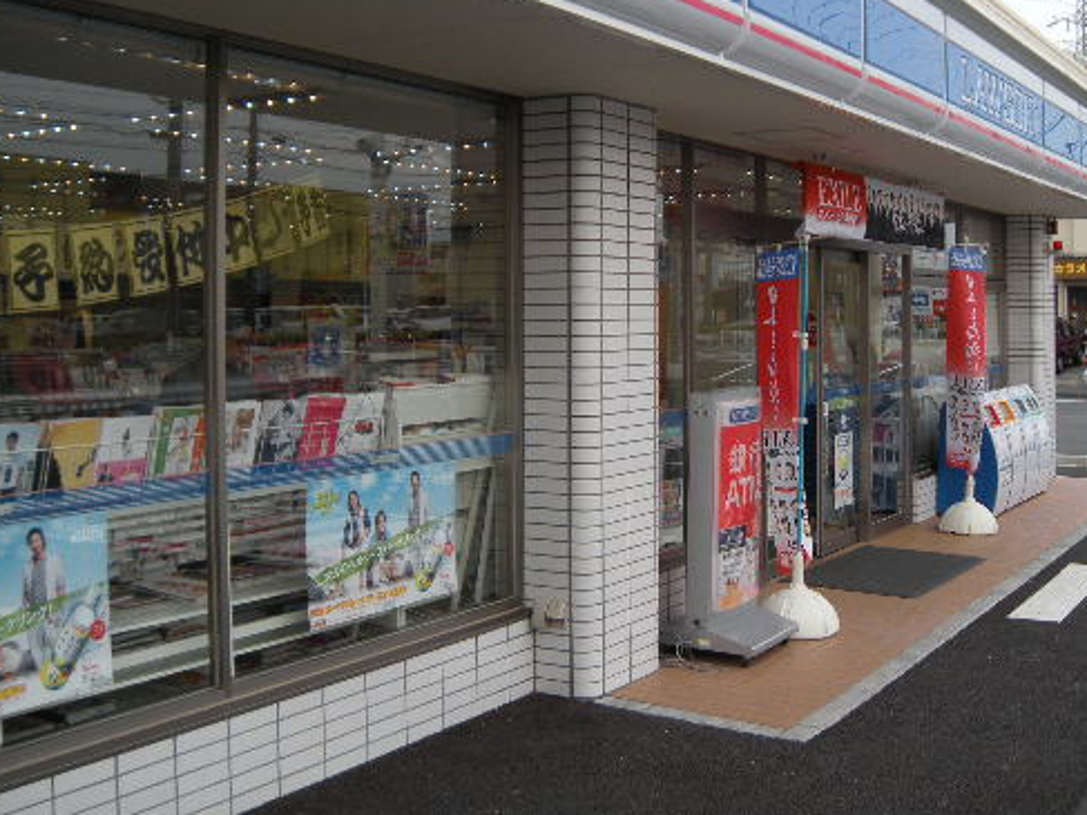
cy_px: 310
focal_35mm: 46
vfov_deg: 31.4
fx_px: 1444
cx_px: 647
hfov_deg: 41.1
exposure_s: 1/156
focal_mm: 5.9
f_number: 3.8
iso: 64
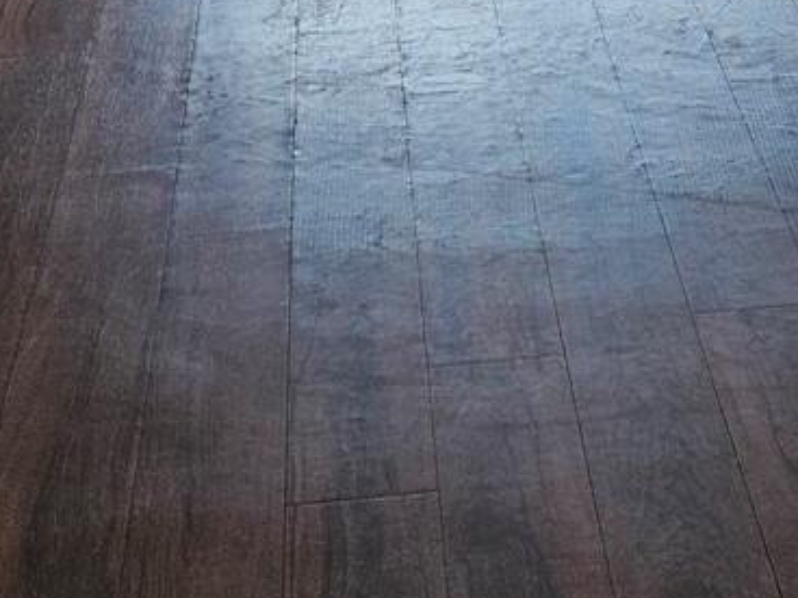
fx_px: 2305
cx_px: 592
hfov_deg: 19.5
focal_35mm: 100
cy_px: -394
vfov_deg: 13.6
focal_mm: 5.4
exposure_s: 1/207
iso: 100
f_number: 1.8
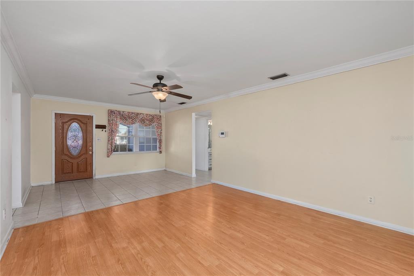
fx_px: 172
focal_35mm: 15
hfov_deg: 100.4
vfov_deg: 77.3
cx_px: 207
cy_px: 138
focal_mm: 10
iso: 400
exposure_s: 1/1.67
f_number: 11
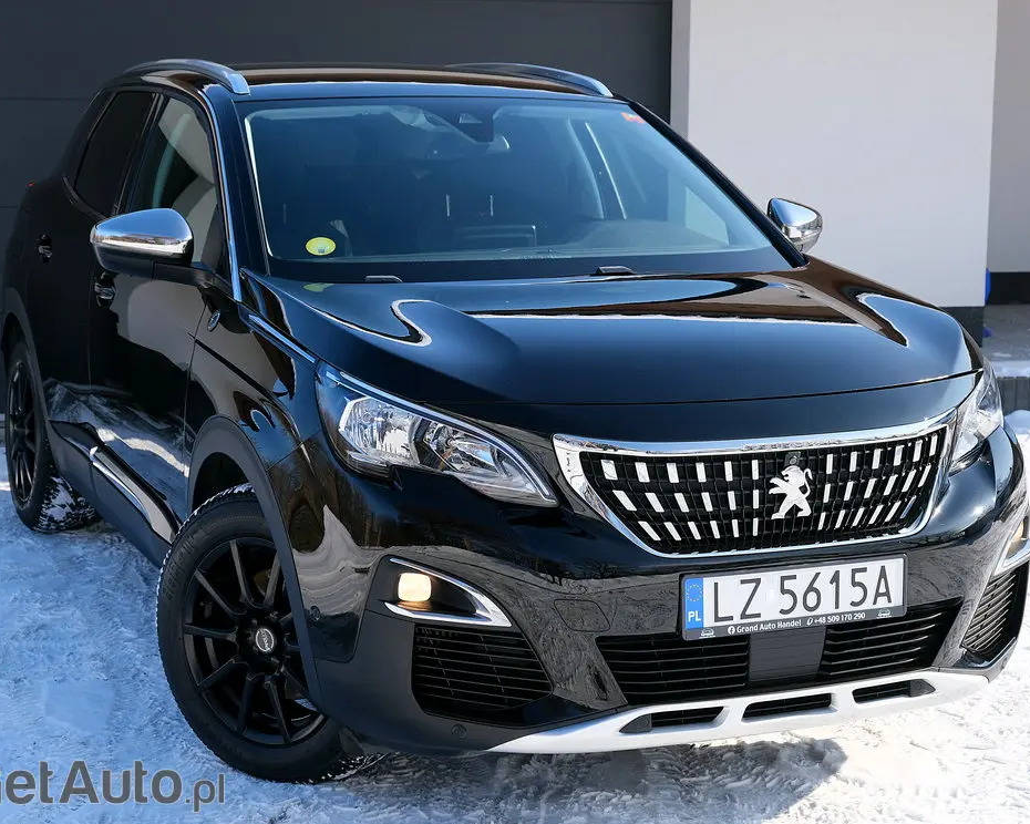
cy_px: 417
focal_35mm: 64
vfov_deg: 23.8
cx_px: 511
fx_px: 1951
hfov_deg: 29.6
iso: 320
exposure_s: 1/480
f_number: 5.6
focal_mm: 37.4
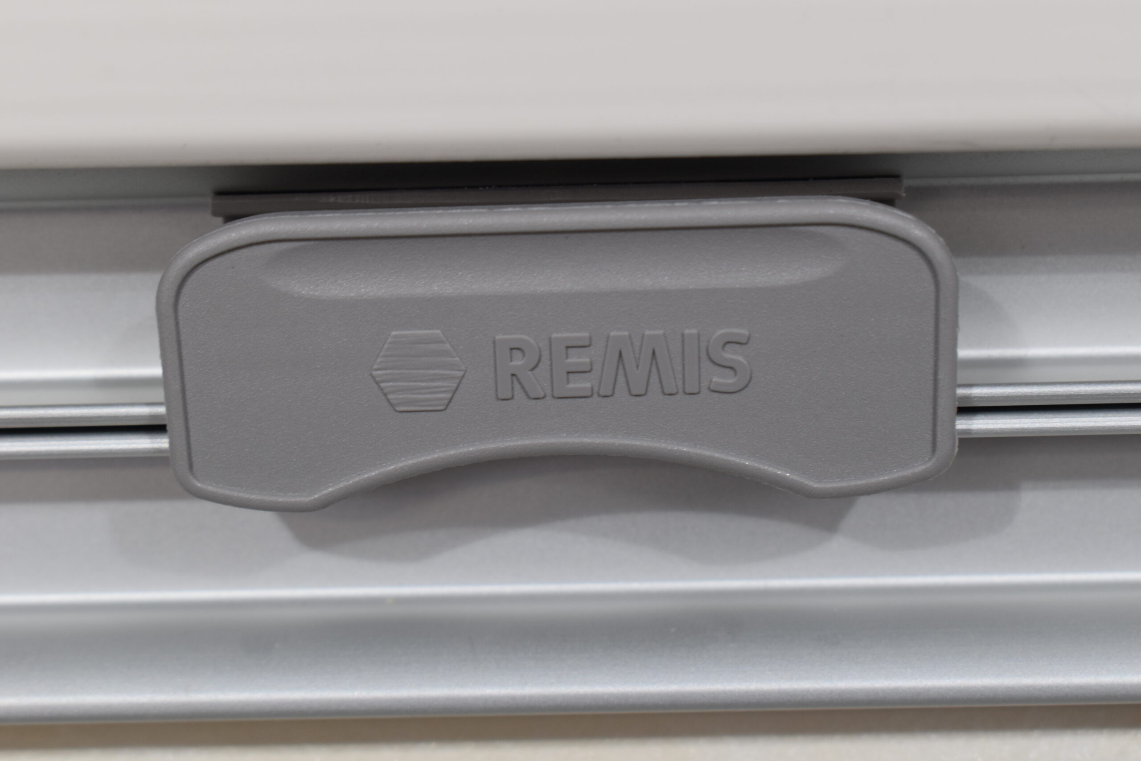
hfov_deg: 29.2
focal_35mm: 69
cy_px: 380
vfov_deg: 19.7
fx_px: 2187
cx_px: 570
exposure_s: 1/60
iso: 400
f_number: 8
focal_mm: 46
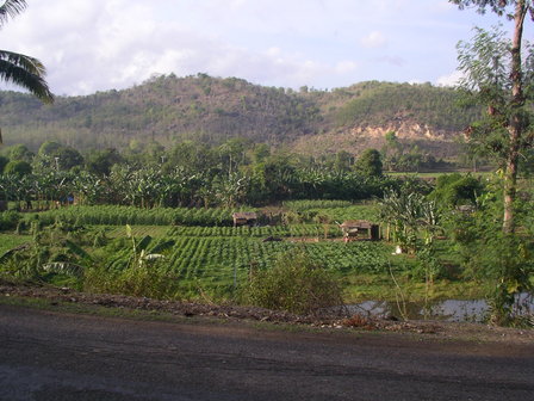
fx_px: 571
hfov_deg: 50.1
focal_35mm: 37
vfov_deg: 38.7
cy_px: 200
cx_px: 267
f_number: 6.9
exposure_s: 1/80
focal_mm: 5.7
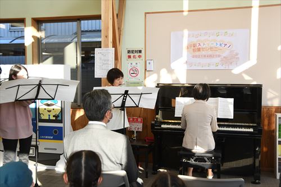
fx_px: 328
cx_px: 140
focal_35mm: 42
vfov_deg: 31.9
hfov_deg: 46.4
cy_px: 94
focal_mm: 28
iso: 100
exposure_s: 1/80
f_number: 4
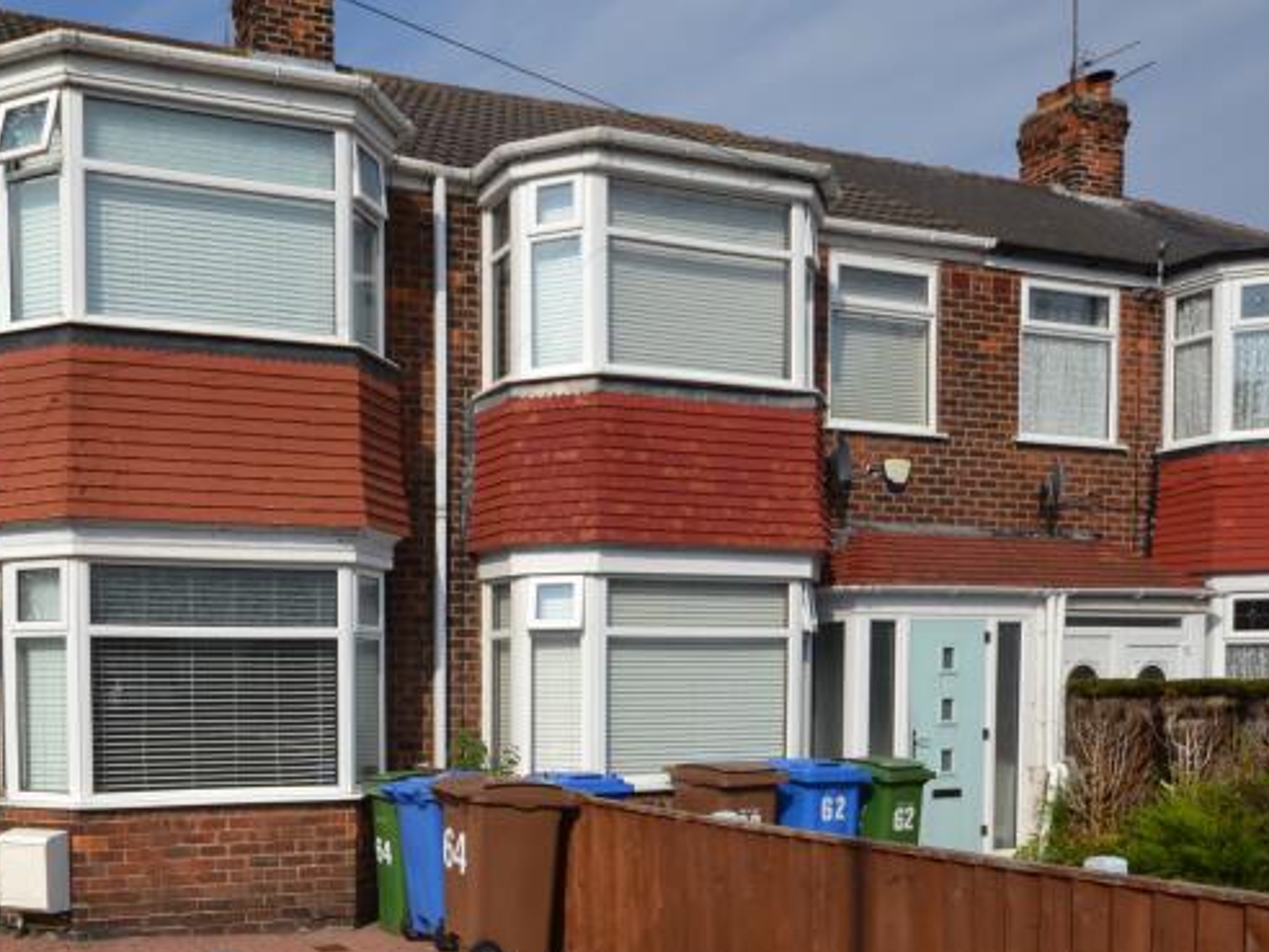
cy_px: 716
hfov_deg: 56.5
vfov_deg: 45.2
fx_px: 1100
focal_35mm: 30
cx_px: 294
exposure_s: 1/320
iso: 100
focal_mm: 10
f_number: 9
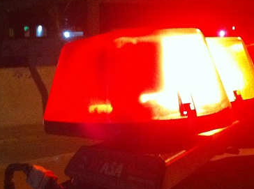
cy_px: 92
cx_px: 137
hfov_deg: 25.4
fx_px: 564
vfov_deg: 19.0
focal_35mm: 77
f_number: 2.8
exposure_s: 1/15
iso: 800
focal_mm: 3.85
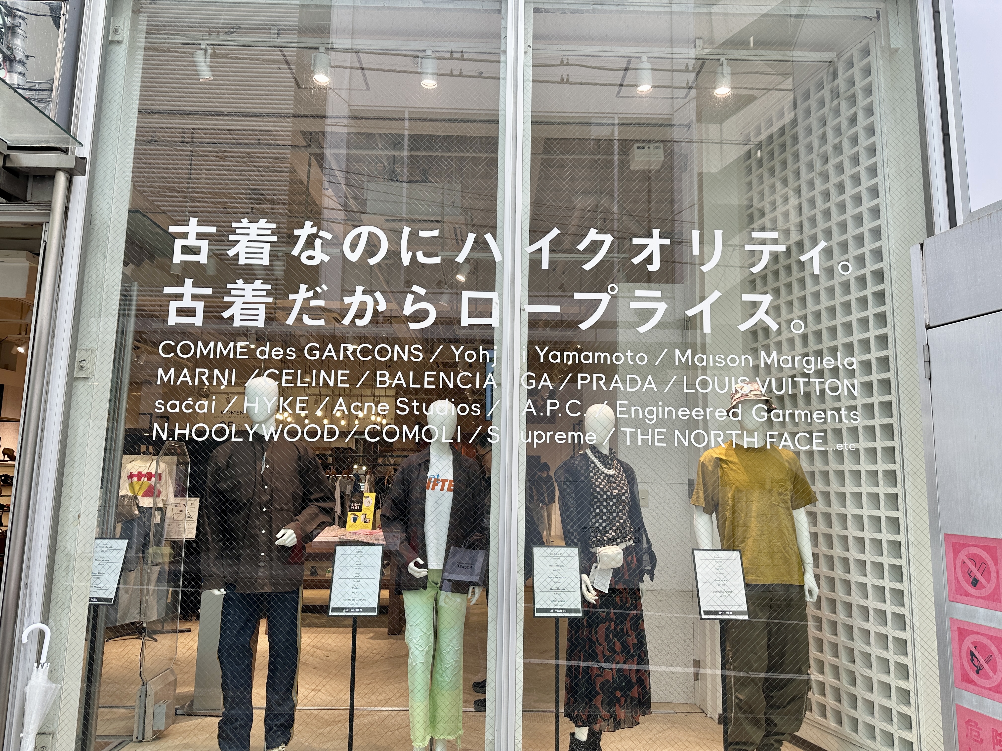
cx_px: 501
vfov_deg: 56.8
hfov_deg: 71.6
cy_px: 376
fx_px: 695
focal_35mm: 24
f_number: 1.78
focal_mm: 6.86
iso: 64
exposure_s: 1/202
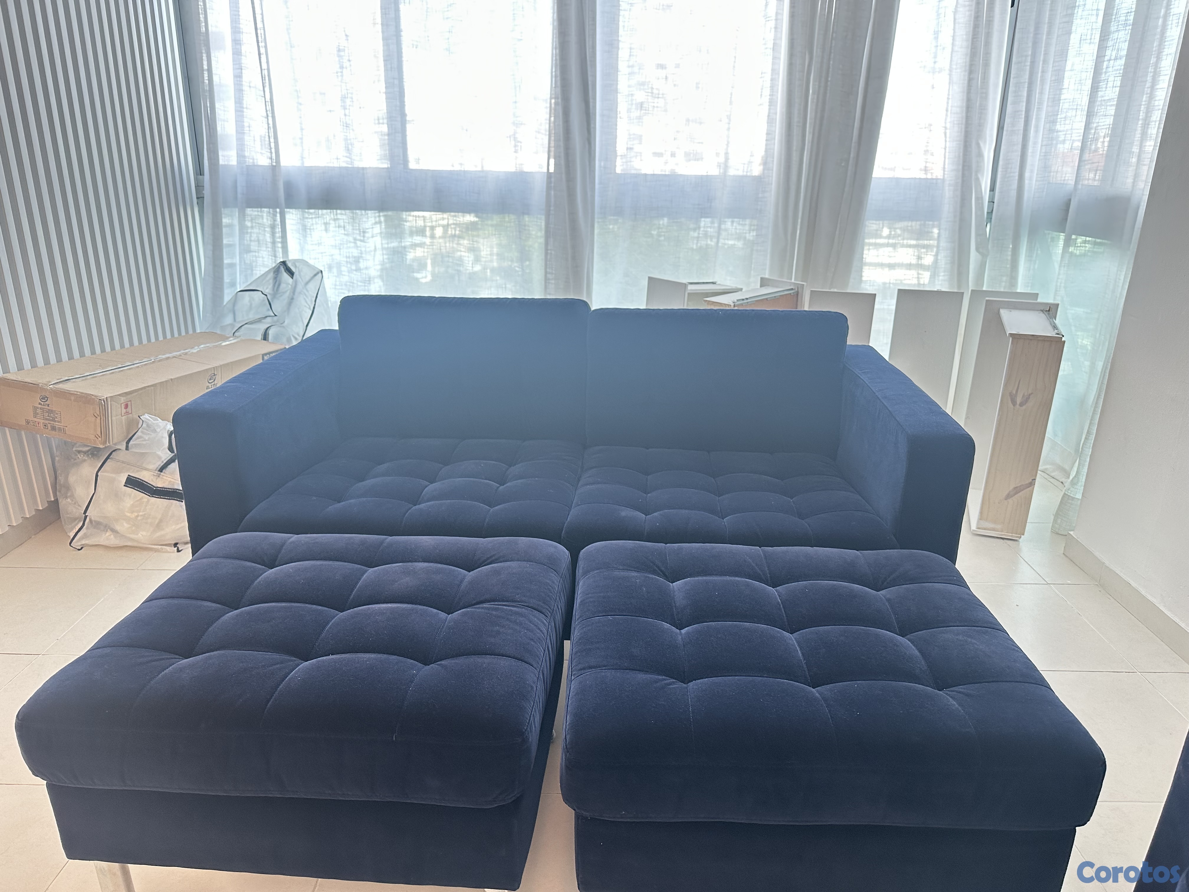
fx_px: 824
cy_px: 446
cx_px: 594
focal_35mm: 24
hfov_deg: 71.6
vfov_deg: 56.8
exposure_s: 1/60
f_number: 1.78
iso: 160
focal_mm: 6.86
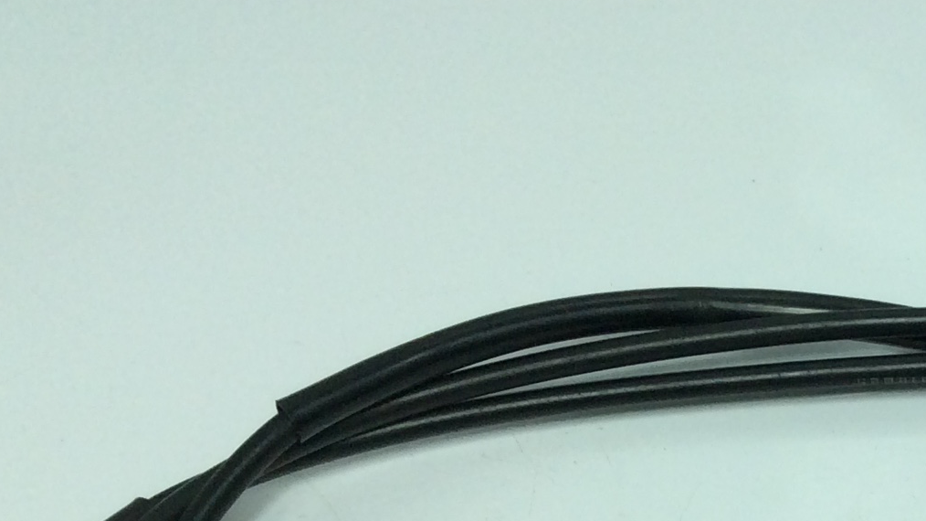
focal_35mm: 89
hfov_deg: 22.1
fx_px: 2185
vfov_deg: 12.6
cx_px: 1106
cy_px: 878
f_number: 2.4
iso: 32
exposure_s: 1/561
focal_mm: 3.3
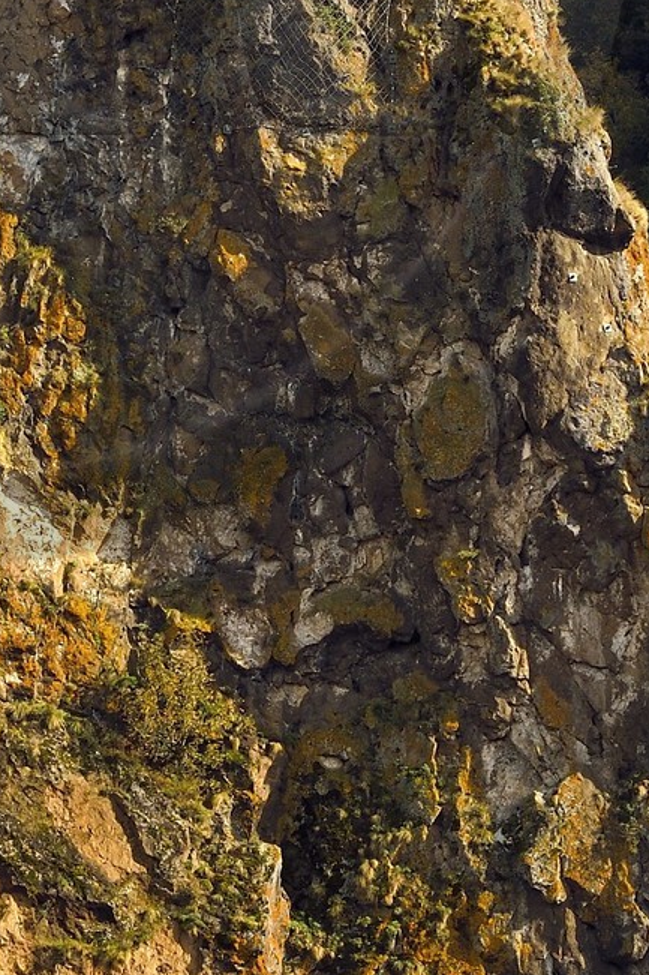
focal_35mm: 665
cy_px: -139
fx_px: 17991
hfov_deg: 2.1
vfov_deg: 3.1
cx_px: -61
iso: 200
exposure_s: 1/250
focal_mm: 180
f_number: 13
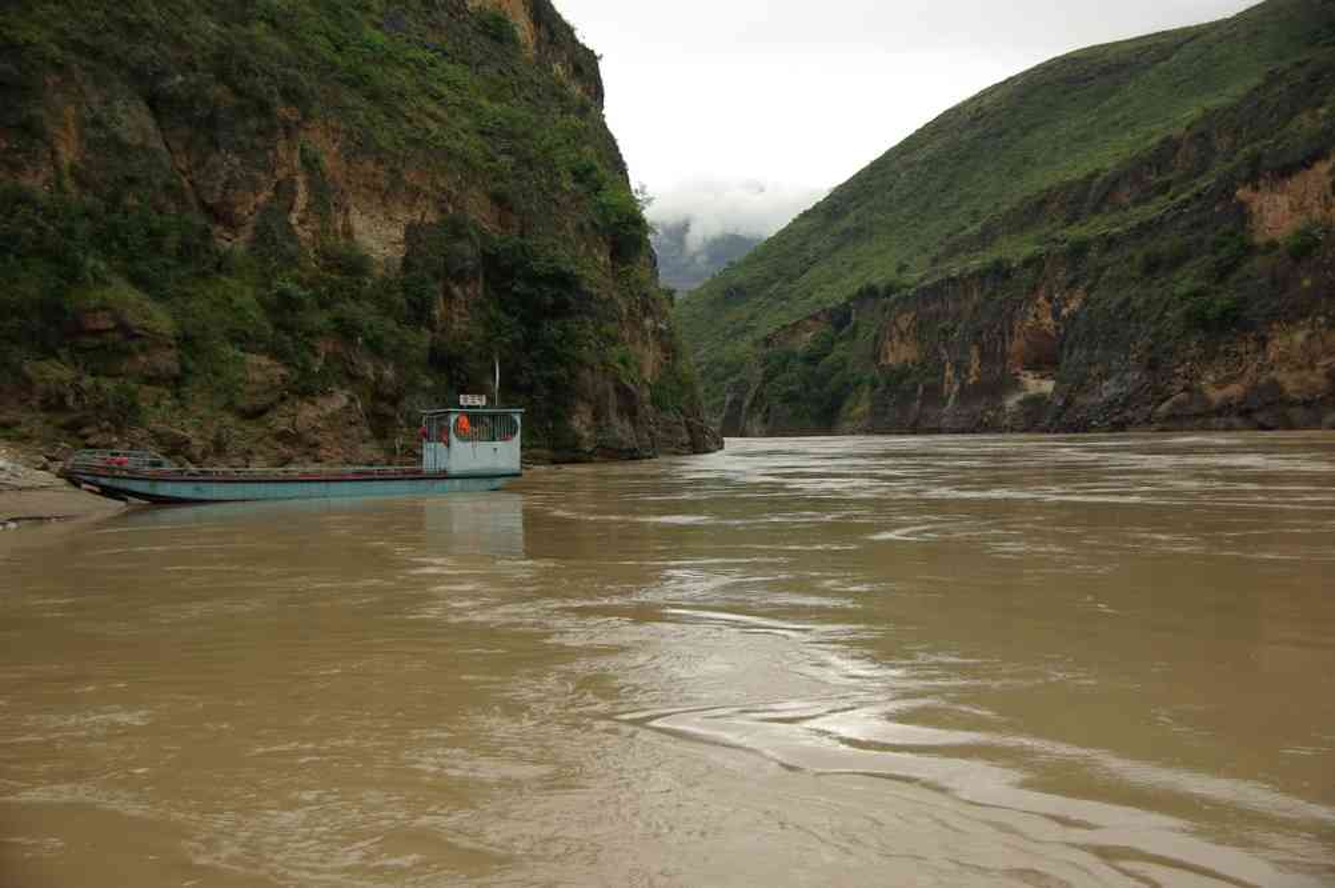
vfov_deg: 31.1
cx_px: 668
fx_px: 1593
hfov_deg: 45.5
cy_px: 444
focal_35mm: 43
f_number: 4
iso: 100
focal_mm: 29.4
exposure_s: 1/125
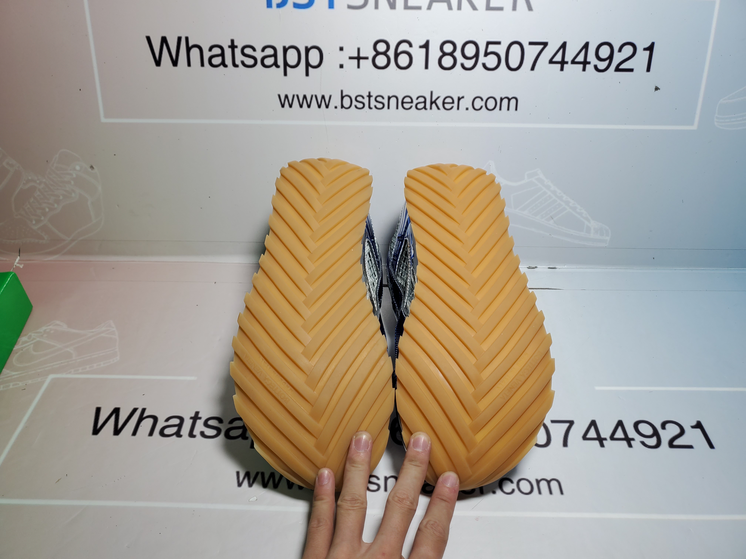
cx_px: 373
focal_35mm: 26
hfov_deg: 67.3
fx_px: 560
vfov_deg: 53.1
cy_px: 280
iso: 50
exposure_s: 1/586
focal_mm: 4.3
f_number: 1.5
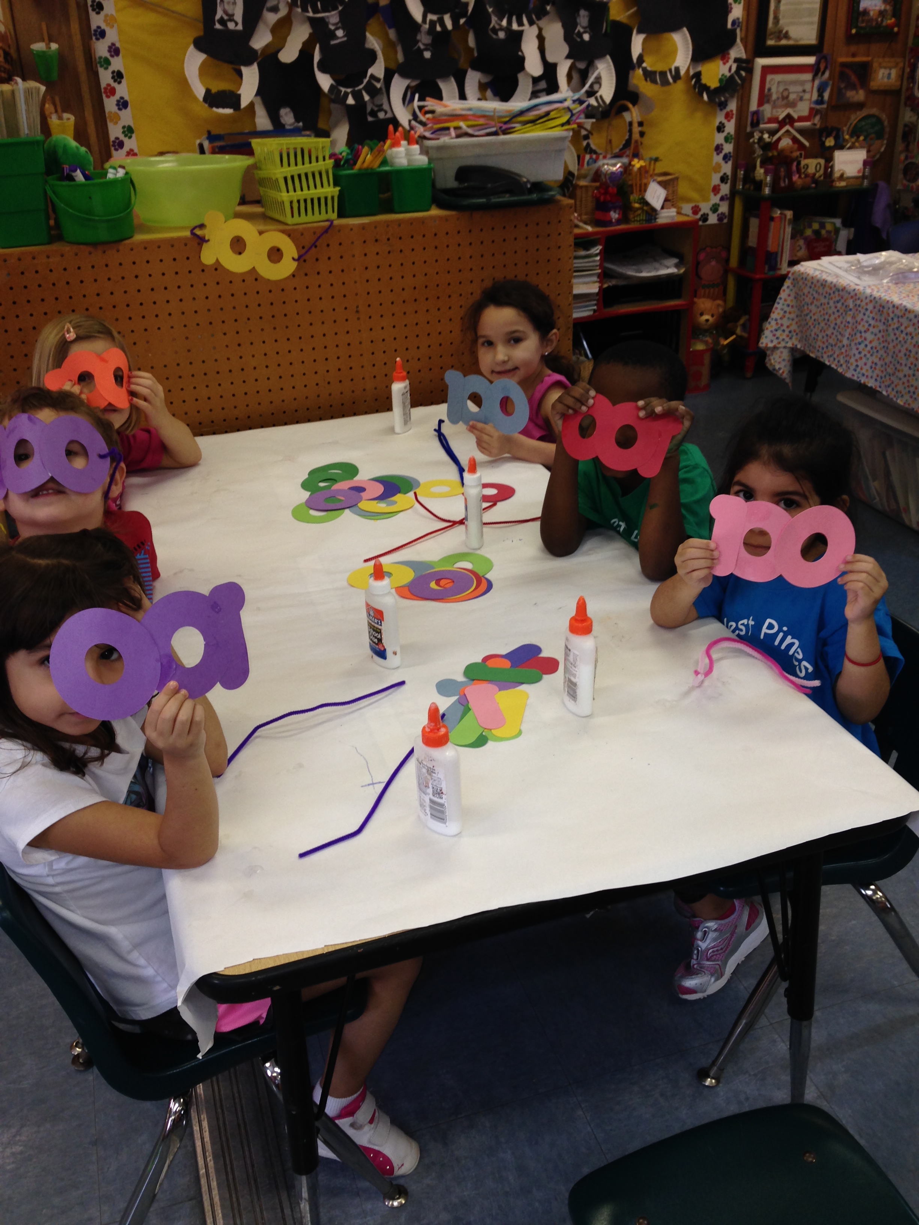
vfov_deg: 55.4
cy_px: 612
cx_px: 460
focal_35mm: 33
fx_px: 1168
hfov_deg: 42.9
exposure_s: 1/34
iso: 50
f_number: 2.4
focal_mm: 4.12
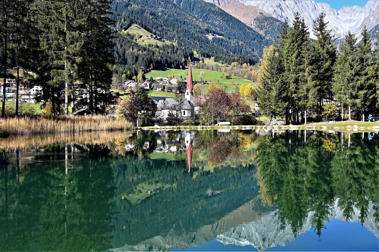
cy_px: 126
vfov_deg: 29.8
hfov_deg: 43.6
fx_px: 473
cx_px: 190
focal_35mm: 45
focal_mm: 45
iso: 100
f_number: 8
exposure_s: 1/125
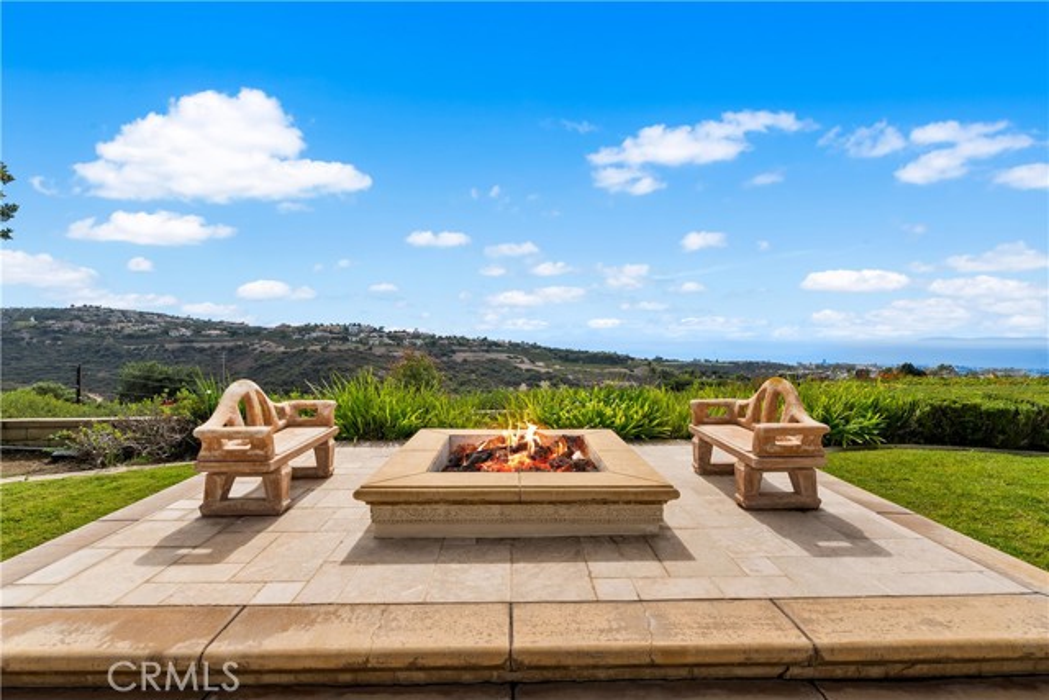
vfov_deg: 73.8
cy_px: 350
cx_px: 524
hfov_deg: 96.7
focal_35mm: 16
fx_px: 466
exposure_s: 1/500
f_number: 8
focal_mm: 16
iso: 100
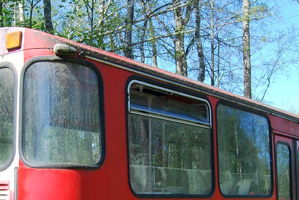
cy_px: 186
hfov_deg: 31.8
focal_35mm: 63
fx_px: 524
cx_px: 119
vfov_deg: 21.1
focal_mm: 18
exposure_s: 1/125
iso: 100
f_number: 5.6
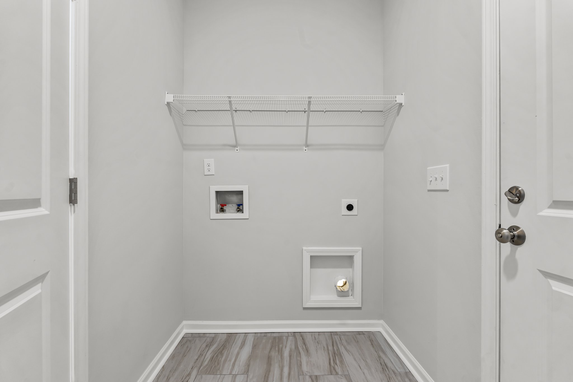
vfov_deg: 72.0
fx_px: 263
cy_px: 191
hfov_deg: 95.0
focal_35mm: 16
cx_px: 286
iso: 100
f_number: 8
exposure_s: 1/4
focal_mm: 16.5
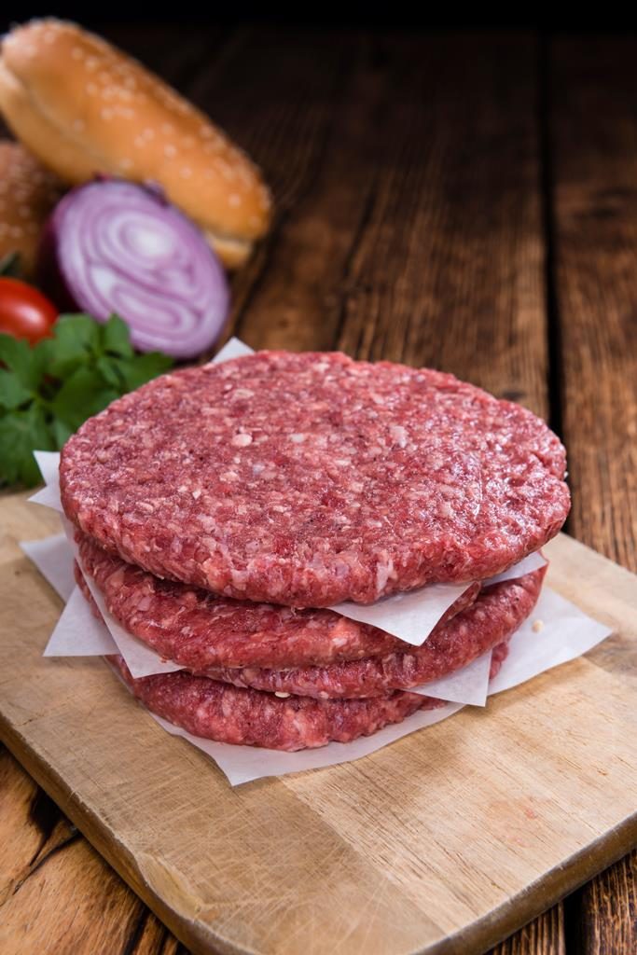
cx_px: 318
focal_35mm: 52
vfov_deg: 38.2
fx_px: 1380
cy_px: 478
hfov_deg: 26.0
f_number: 9
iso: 50
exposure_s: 1/250
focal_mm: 52
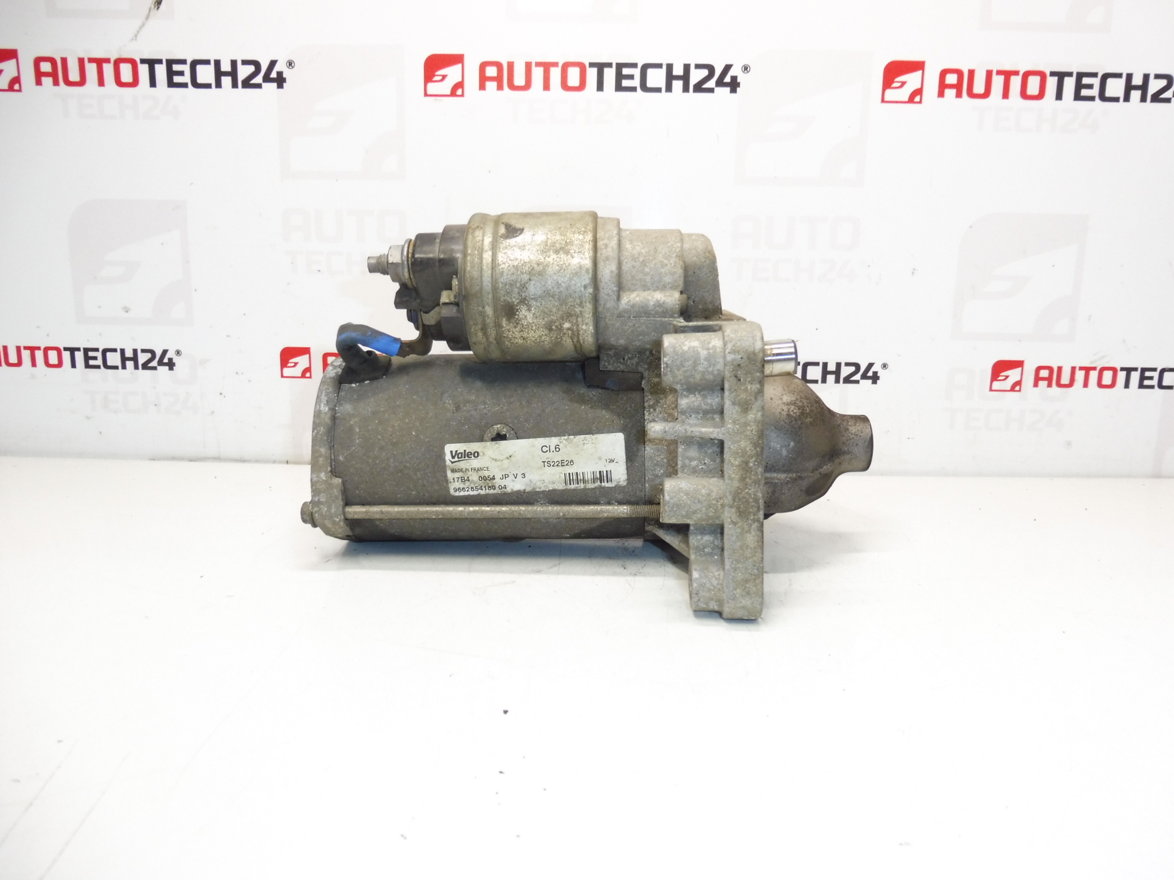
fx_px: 814
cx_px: 587
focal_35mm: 24
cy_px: 440
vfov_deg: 56.8
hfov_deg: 71.6
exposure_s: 1/60
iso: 200
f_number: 3.5
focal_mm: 4.3
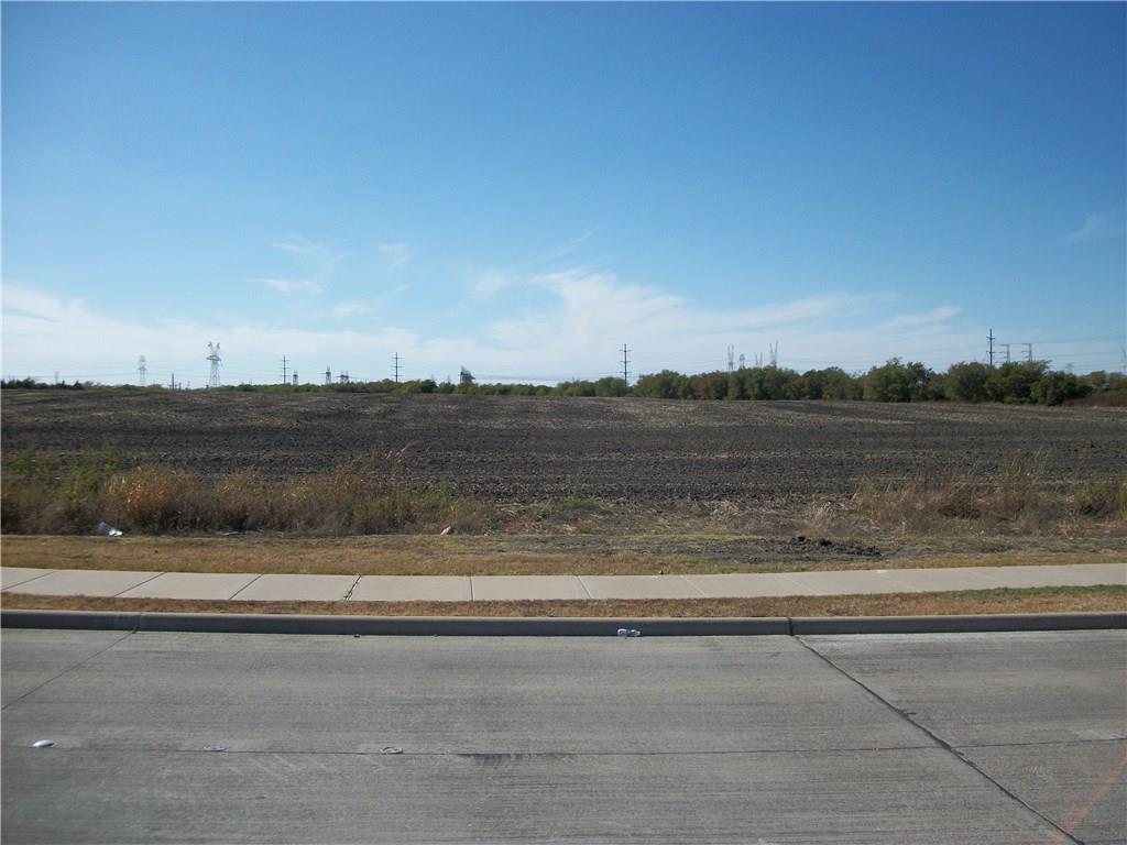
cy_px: 422
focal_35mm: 32
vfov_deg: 44.2
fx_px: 1042
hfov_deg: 56.8
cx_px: 564
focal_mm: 5.7
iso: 80
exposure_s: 1/320
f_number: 8.8
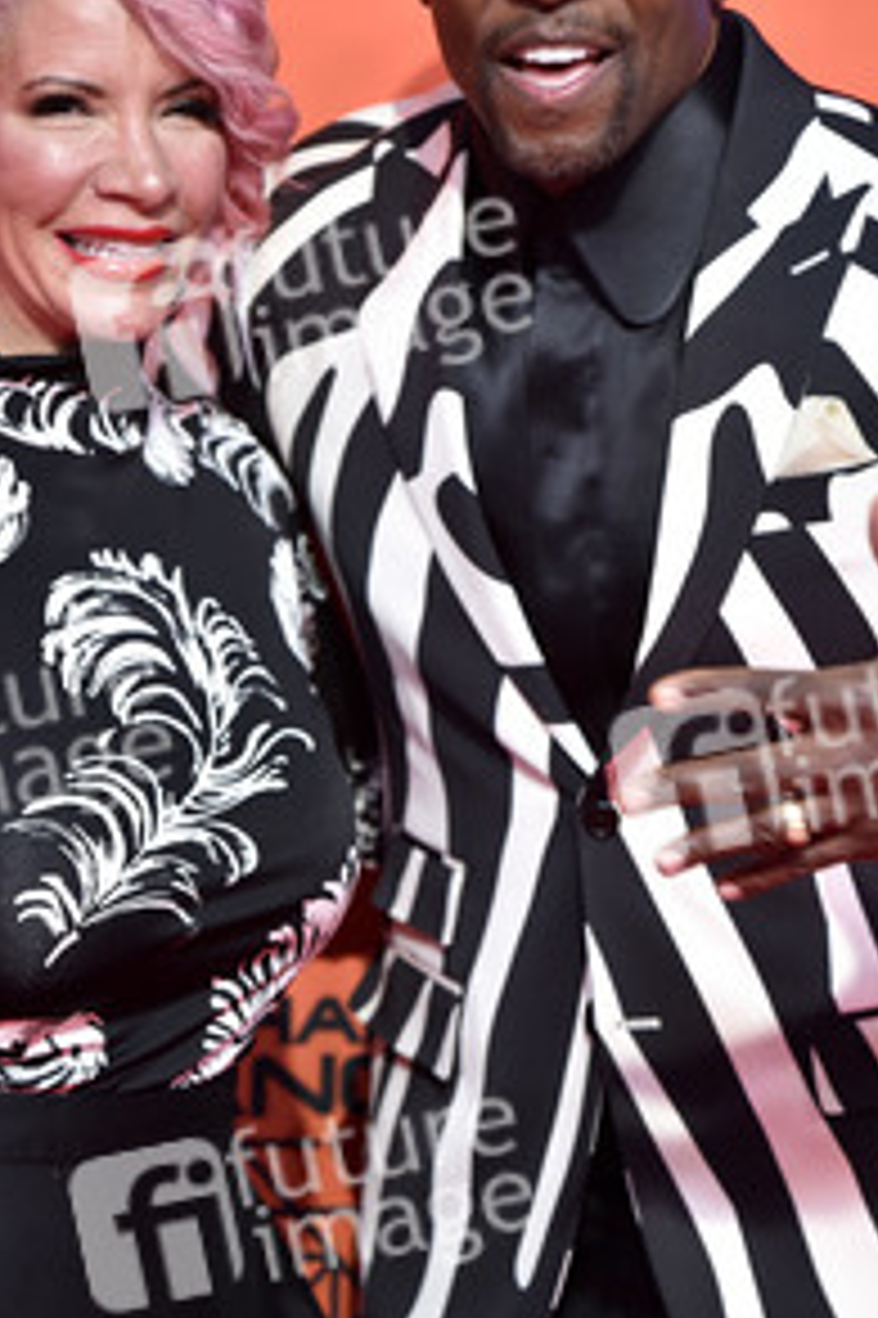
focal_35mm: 225
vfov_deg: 9.2
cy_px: 531
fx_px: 8240
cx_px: 432
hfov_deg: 6.1
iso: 2000
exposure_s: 1/250
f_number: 3.5
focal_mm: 165
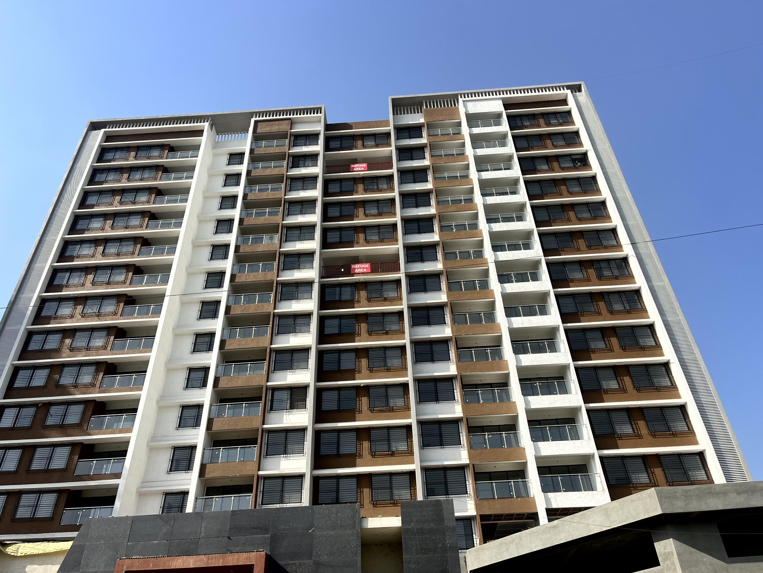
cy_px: 286
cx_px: 382
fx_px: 573
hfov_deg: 67.3
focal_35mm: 26
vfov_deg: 53.1
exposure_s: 1/3311
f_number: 1.6
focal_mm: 5.1
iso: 50
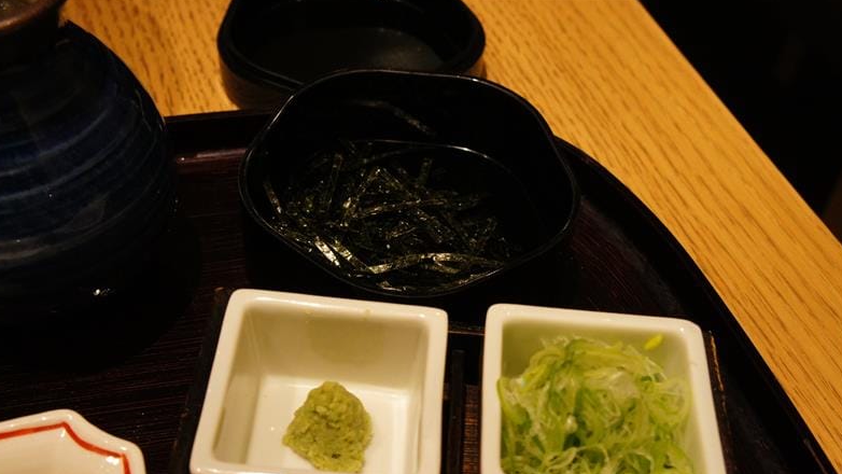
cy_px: 280
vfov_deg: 26.5
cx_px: 418
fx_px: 1005
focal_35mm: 45
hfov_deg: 45.5
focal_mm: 28
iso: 1600
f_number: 8
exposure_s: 1/40
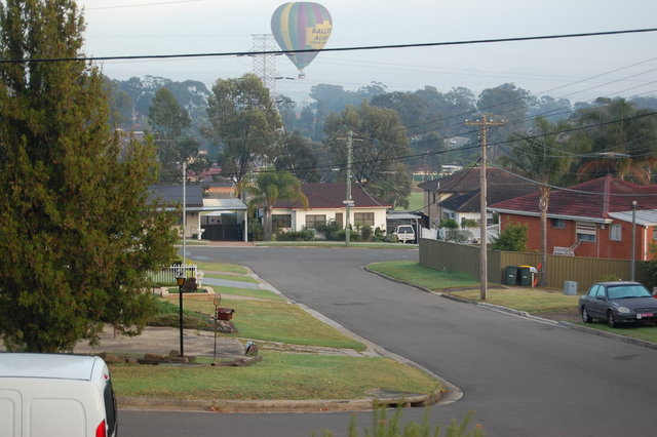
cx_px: 328
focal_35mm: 82
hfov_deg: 24.6
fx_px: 1505
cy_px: 218
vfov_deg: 16.5
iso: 360
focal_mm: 55
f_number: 5.6
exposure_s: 1/125
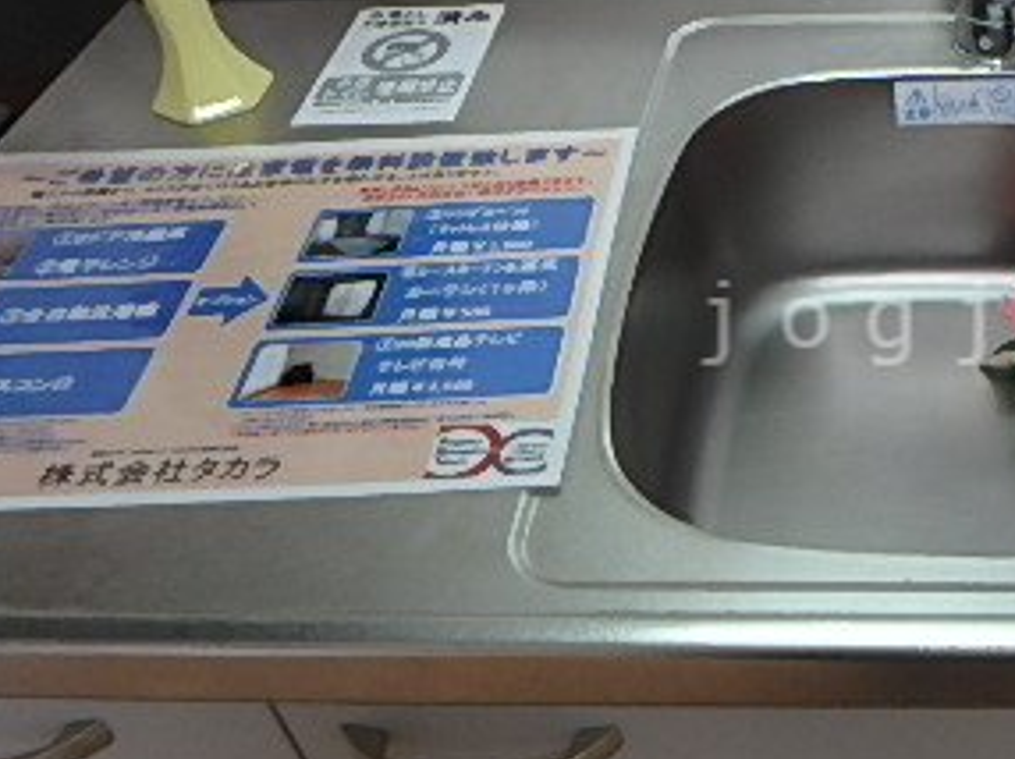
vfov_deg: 30.8
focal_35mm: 47
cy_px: 323
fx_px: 1377
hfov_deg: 37.4
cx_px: 944
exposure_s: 1/30
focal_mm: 3.7
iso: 320
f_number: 3.5
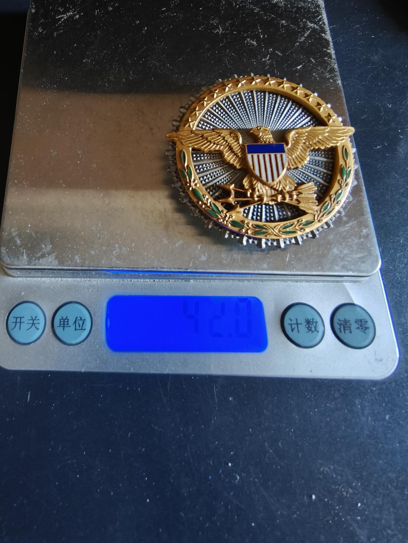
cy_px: 272
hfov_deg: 58.9
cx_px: 204
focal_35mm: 23
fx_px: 361
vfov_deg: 73.9
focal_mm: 2.32
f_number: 2
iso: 2000
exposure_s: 1/21.1
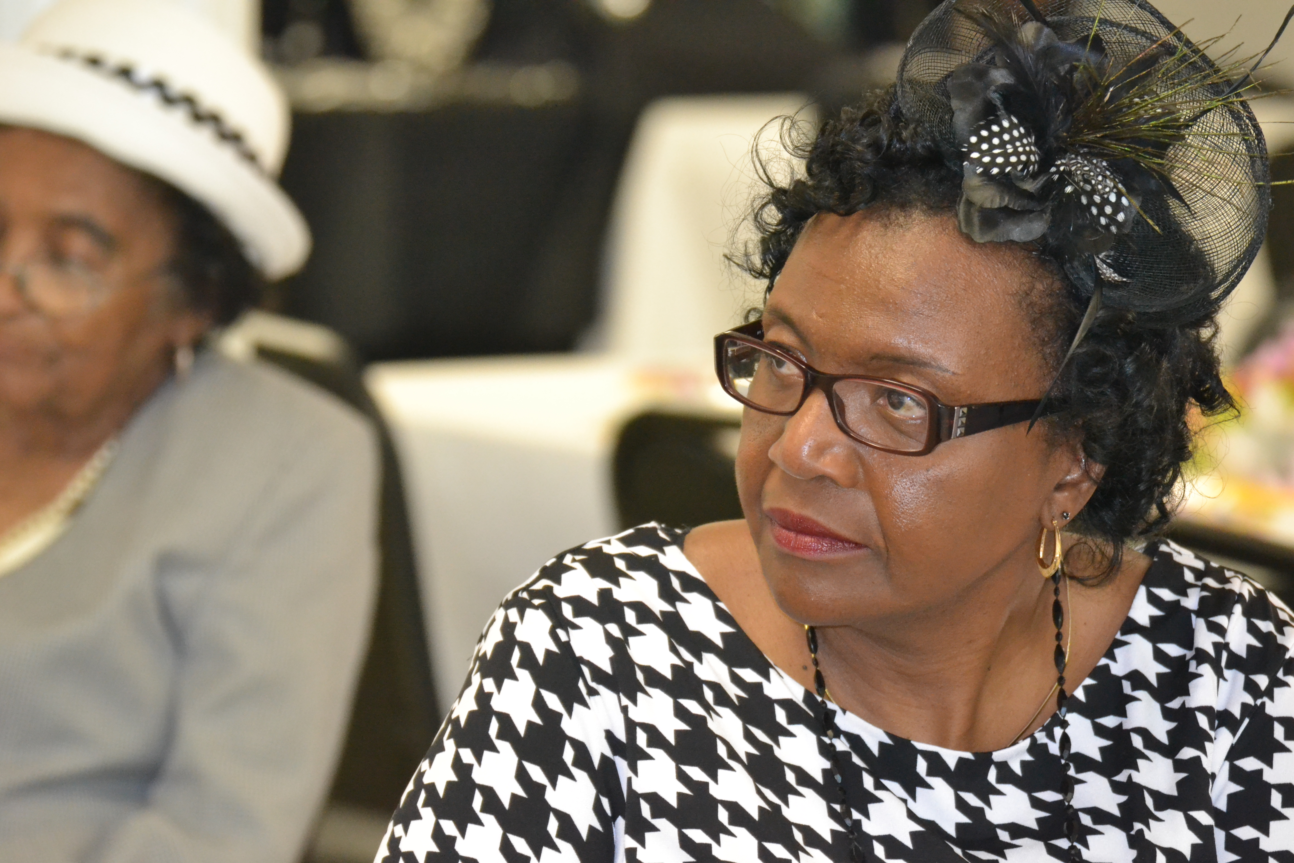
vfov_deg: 5.0
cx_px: 647
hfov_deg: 7.4
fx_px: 9974
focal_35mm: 278
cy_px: 432
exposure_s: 1/60
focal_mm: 185
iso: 3200
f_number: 5
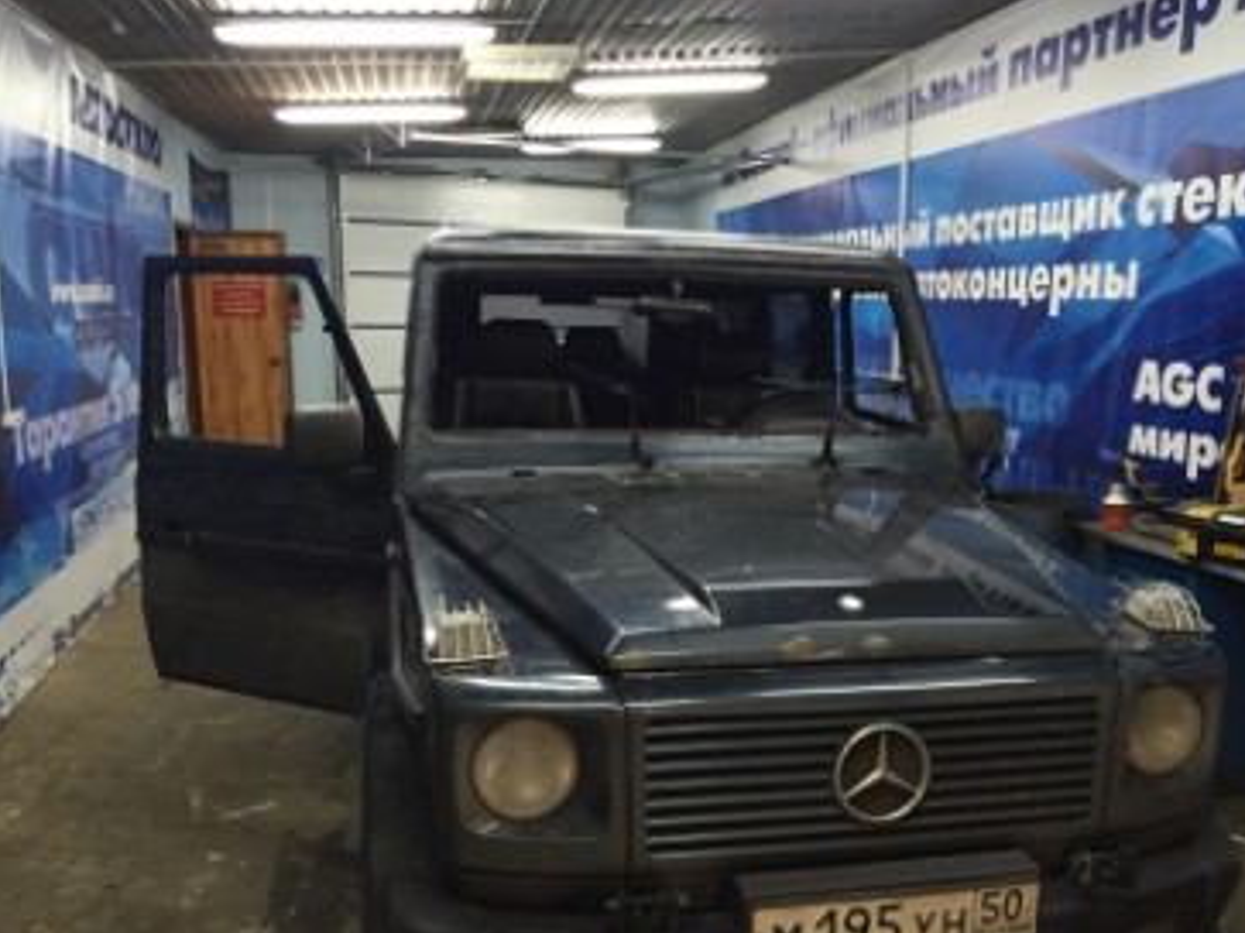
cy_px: 497
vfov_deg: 44.1
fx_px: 1151
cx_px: 679
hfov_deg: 56.7
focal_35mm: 32
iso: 200
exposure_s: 1/33
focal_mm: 4.15
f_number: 2.2
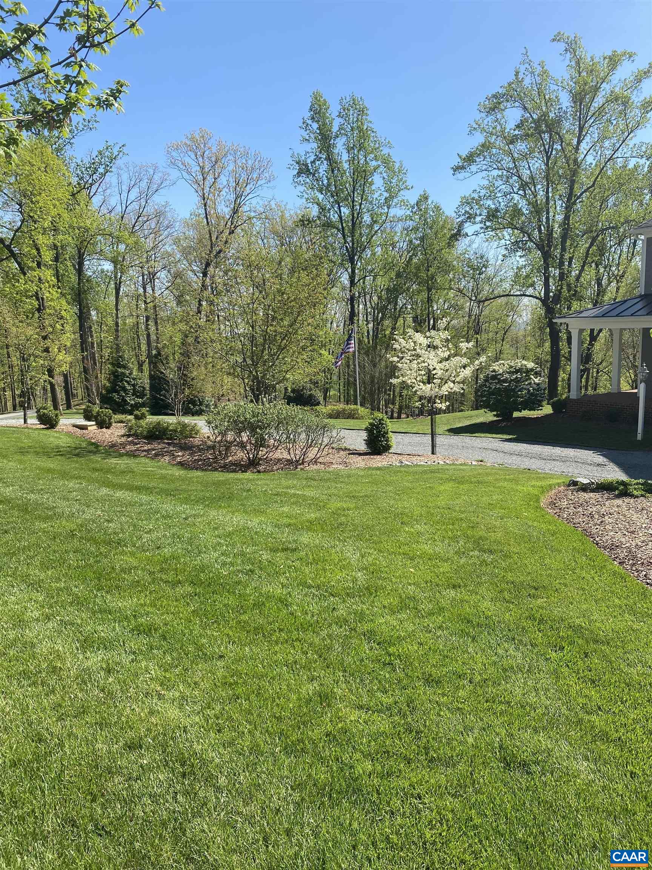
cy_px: 435
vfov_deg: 67.3
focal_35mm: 26
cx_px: 326
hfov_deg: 53.1
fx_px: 653
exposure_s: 1/1678
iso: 32
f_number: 1.8
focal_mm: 4.25
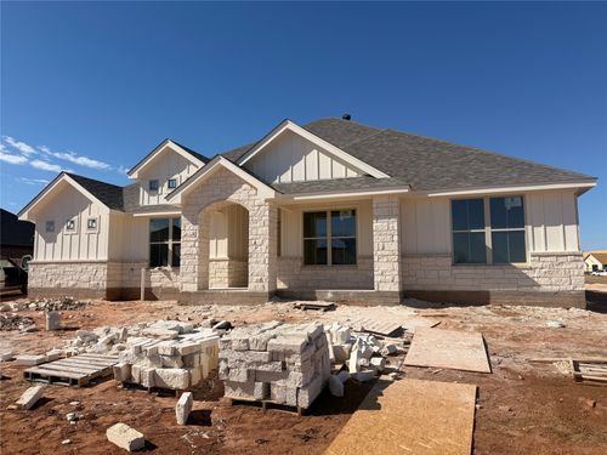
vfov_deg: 56.8
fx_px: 421
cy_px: 228
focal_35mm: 24
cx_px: 304
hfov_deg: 71.6
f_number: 1.78
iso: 80
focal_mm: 6.76
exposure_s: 1/7353
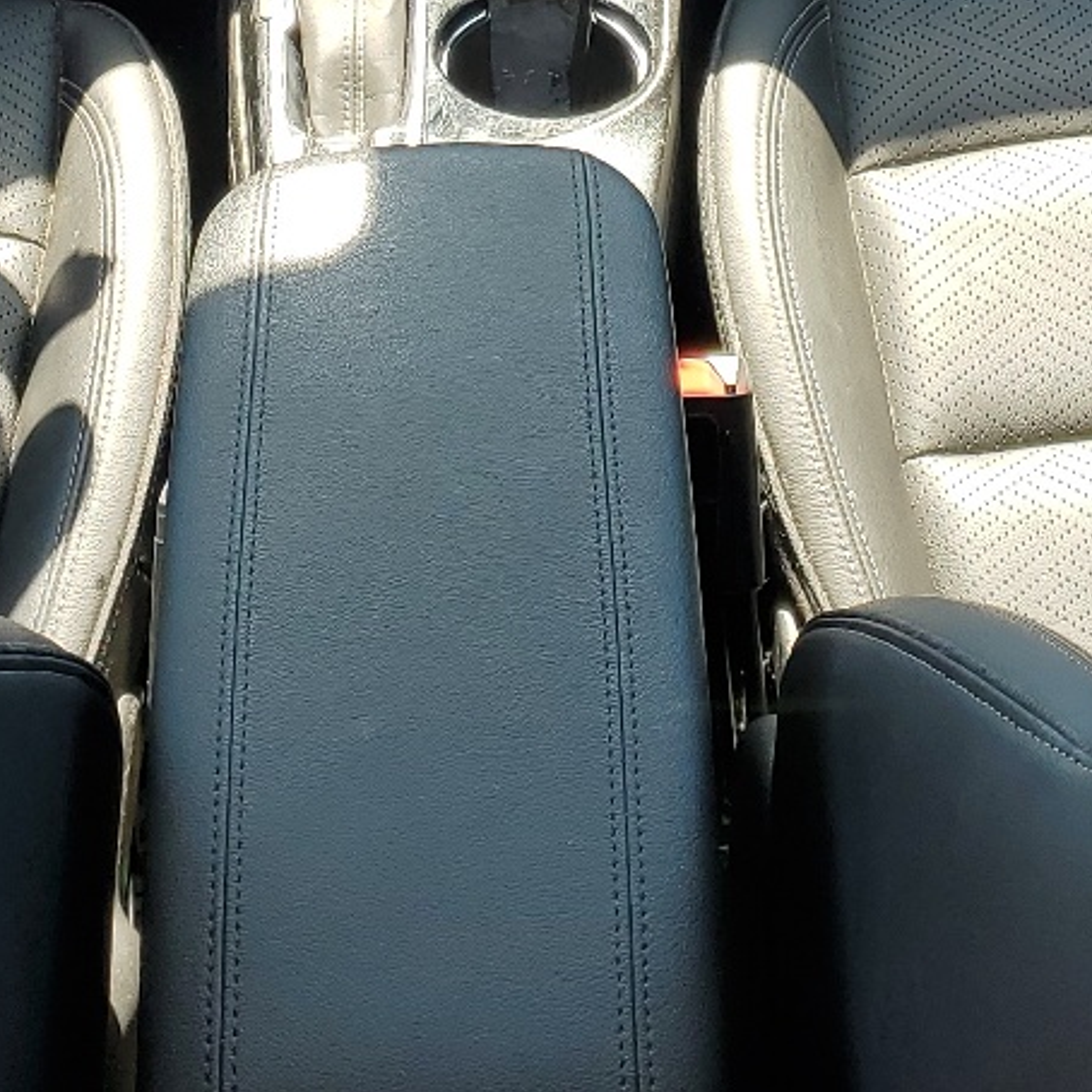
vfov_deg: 20.5
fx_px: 2891
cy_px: -79
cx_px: 467
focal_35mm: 81
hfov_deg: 21.4
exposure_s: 1/370
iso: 50
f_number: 1.5
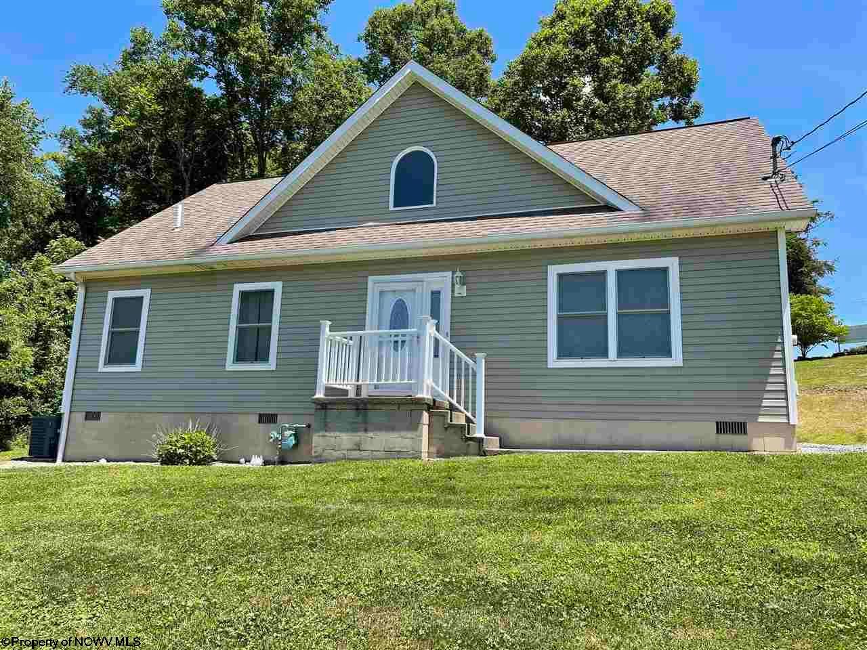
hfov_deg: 67.3
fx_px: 651
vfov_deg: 53.1
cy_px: 325
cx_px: 434
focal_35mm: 26
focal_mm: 5.1
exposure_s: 1/1618
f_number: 1.6
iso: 32
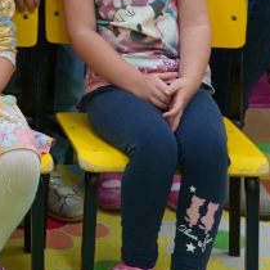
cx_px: -264
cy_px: -122
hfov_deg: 9.7
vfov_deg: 10.1
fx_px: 1483
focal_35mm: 168
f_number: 4
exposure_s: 1/160
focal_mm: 32
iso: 2000
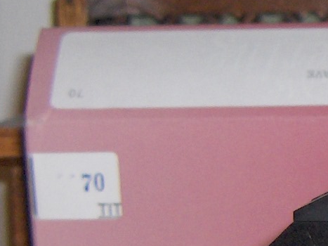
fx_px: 2056
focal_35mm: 217
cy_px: 259
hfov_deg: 8.6
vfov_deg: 6.8
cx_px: 680
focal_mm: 8
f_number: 2.8
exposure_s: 1/60
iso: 100
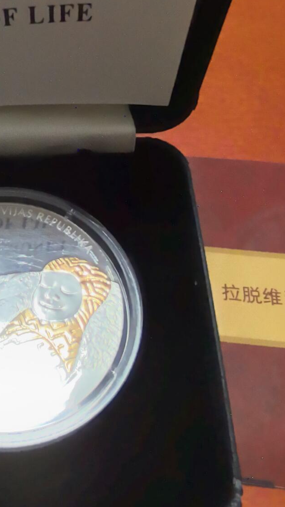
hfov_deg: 26.8
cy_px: 185
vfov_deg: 47.8
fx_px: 565
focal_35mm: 42
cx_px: -1
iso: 160
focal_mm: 1.68
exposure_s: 1/33.3
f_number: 2.2
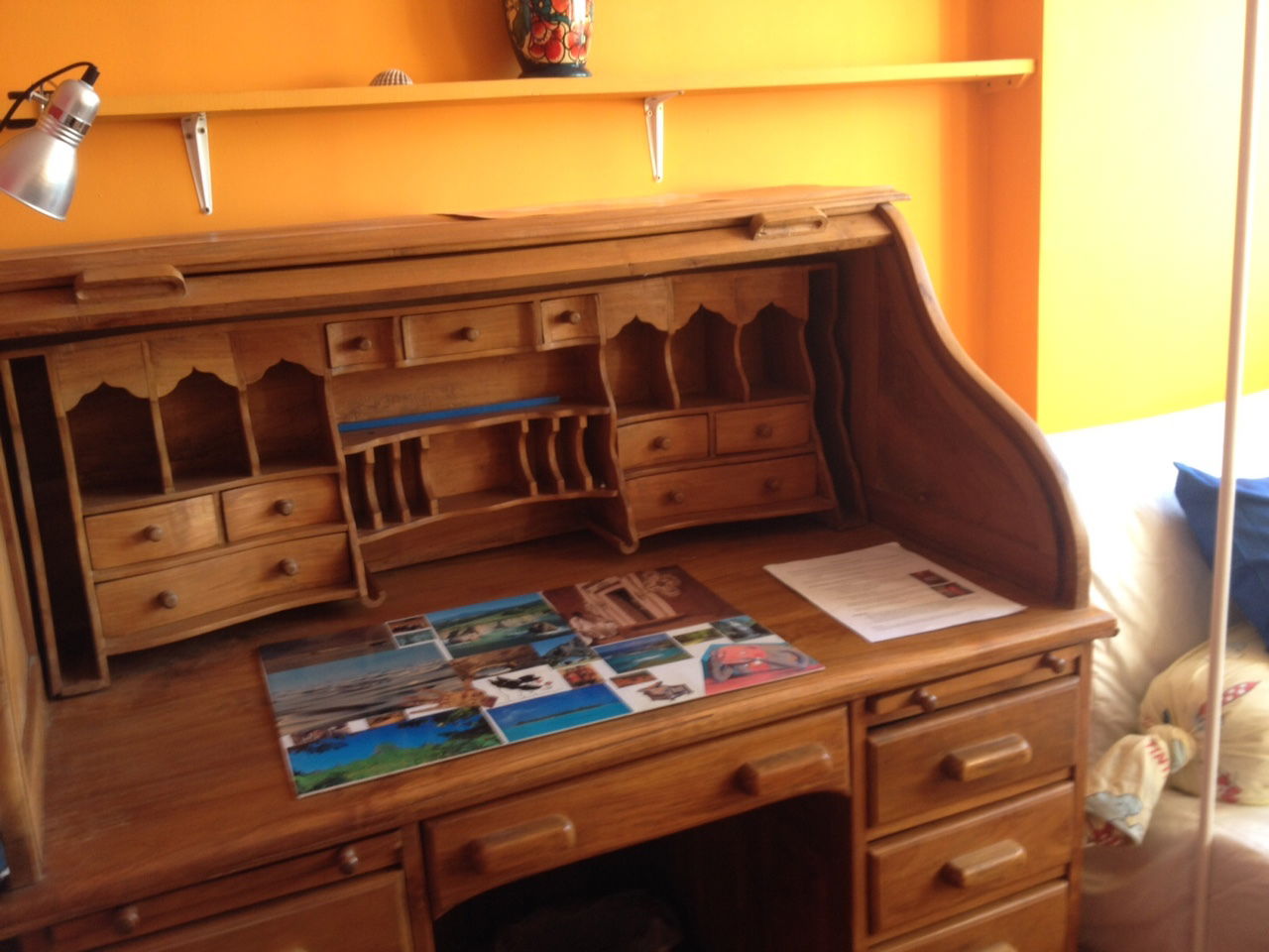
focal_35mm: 35
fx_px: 1283
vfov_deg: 40.7
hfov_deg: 52.6
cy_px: 476
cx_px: 634
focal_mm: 4.28
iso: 50
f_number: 2.4
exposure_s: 1/20
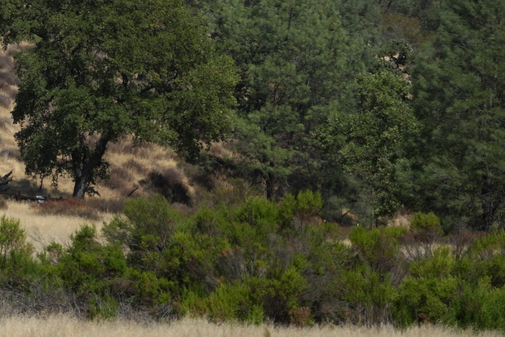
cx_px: -216
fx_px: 5388
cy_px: -177
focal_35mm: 384
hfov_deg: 5.3
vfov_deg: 3.6
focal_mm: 110
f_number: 5.6
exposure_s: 1/1250
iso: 200
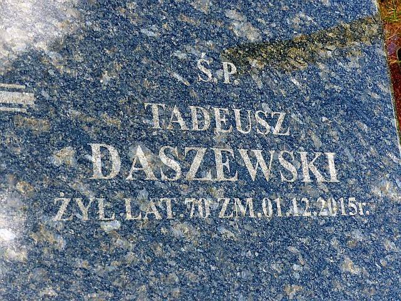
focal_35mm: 66
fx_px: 765
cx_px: 200
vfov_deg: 22.3
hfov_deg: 29.4
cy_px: 150
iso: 100
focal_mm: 11.9
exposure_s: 1/250
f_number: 4
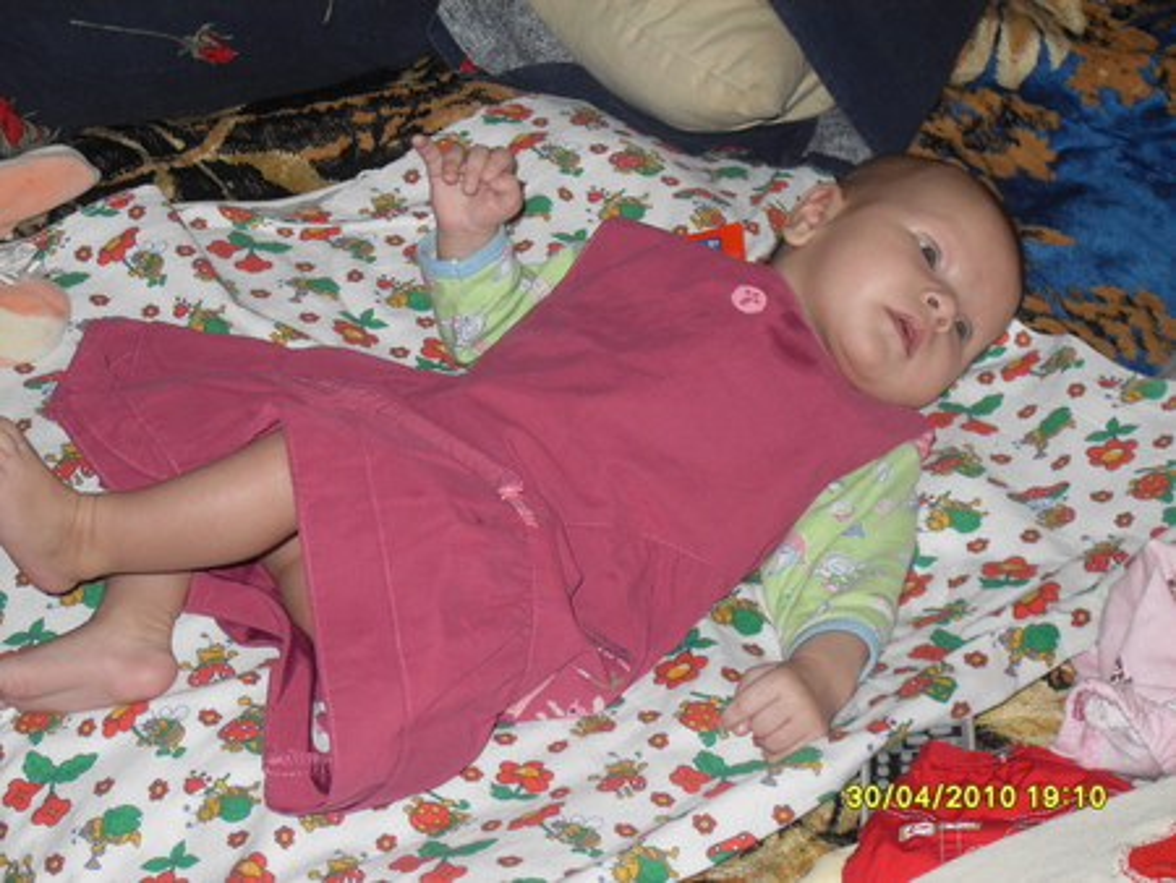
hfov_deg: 26.3
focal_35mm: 74
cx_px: 588
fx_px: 2515
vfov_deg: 19.9
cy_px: 442
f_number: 4
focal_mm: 11.8
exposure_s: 1/60
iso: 100
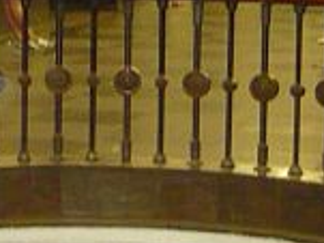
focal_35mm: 175
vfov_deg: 8.3
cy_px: -116
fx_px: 1637
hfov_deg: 11.1
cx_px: -77
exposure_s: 1/30
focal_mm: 5.5
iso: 640
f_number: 2.8
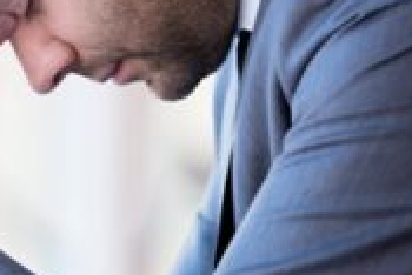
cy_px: 100
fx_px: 6334
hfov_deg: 3.7
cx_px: -140
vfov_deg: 2.5
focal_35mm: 553
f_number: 2.8
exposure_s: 1/160
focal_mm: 155
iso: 250
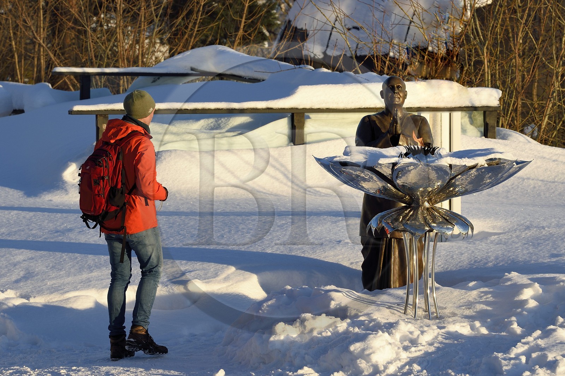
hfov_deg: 10.3
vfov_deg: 6.9
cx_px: 282
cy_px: 188
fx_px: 3137
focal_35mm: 200
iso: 200
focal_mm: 200
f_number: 9
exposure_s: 1/250
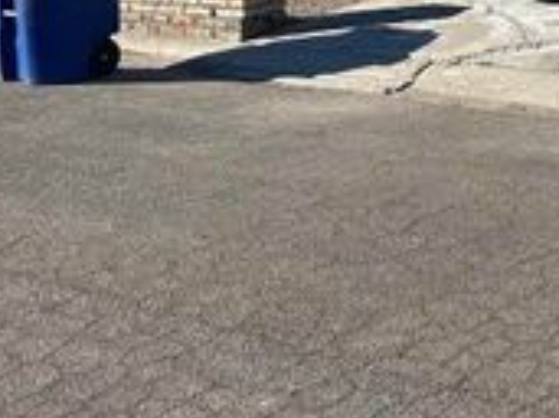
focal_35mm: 76
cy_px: -119
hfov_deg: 24.1
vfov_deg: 18.1
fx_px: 1226
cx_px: 611
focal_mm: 5.7
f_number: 1.5
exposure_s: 1/3460
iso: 50
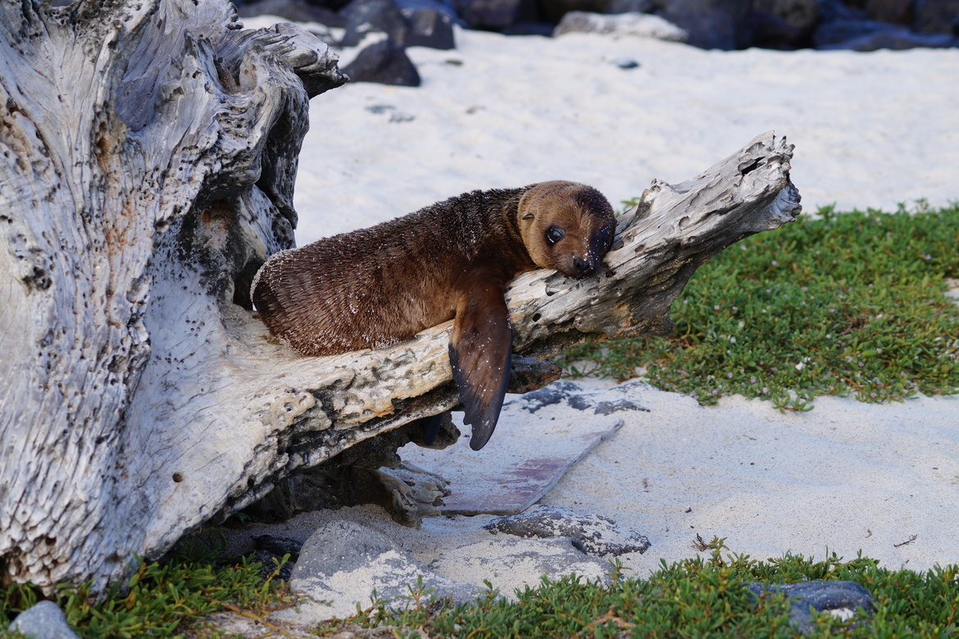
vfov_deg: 10.2
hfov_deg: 15.2
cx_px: 480
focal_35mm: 135
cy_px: 320
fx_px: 3595
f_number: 5.6
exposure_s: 1/200
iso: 100
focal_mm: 90
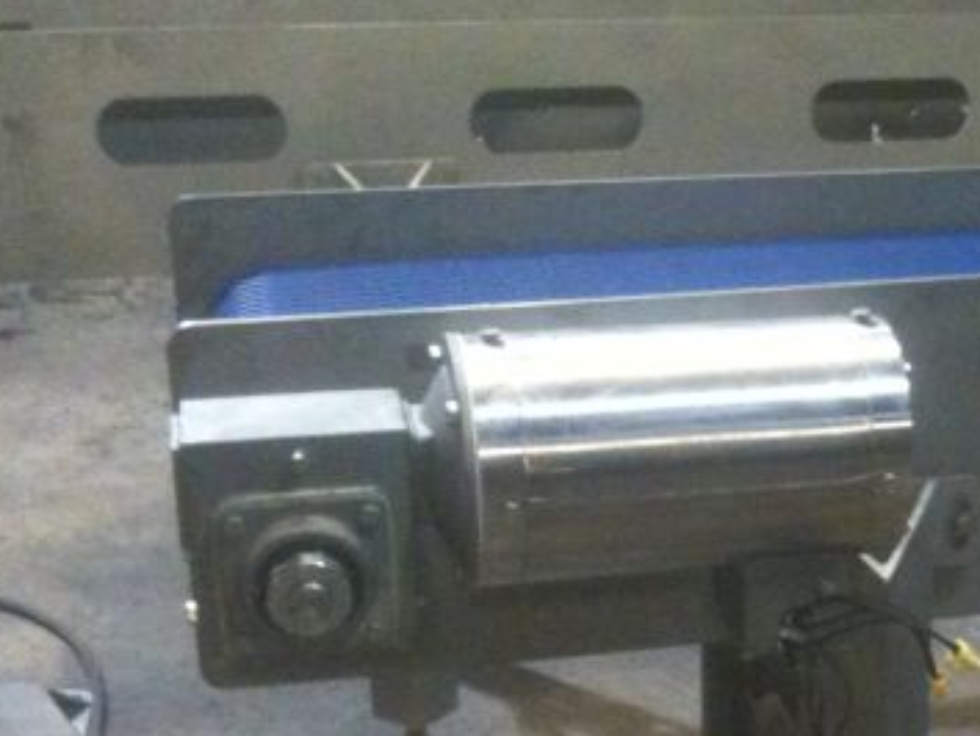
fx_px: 2238
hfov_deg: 23.7
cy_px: 551
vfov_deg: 18.6
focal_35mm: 79
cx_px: 955
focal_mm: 3.85
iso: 500
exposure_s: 1/13
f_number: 2.8
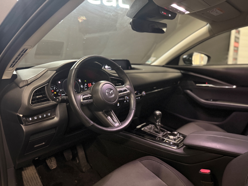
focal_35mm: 24
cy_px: 93
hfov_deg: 71.6
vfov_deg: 56.8
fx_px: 172
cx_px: 124
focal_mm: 6.76
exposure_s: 1/25
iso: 800
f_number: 1.78
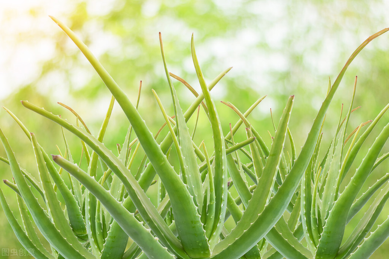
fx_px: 276
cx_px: 194
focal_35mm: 26
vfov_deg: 50.4
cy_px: 130
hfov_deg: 70.4
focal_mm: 17
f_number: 8
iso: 100
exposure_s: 1/4
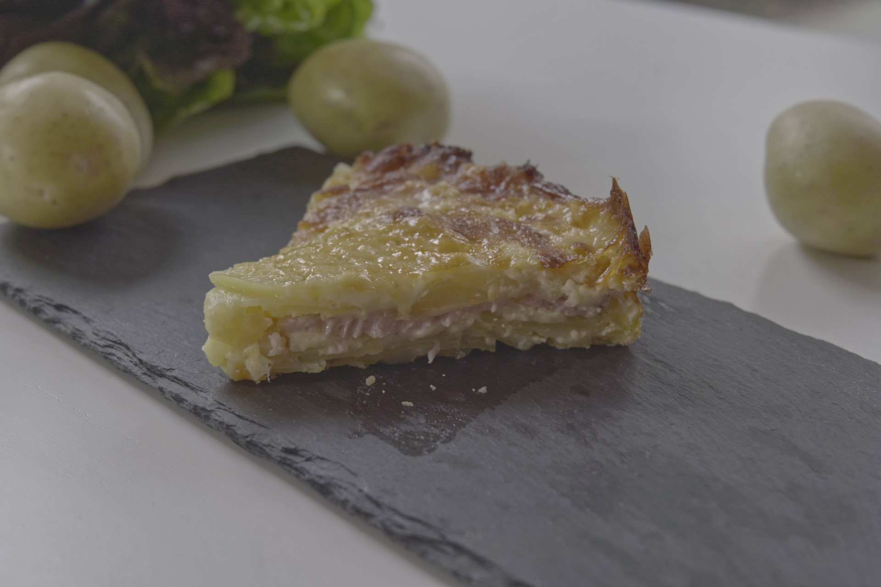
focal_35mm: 60
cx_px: 440
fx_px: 1468
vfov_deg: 22.6
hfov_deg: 33.4
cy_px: 294
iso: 1000
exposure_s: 1/60
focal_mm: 60
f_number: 8
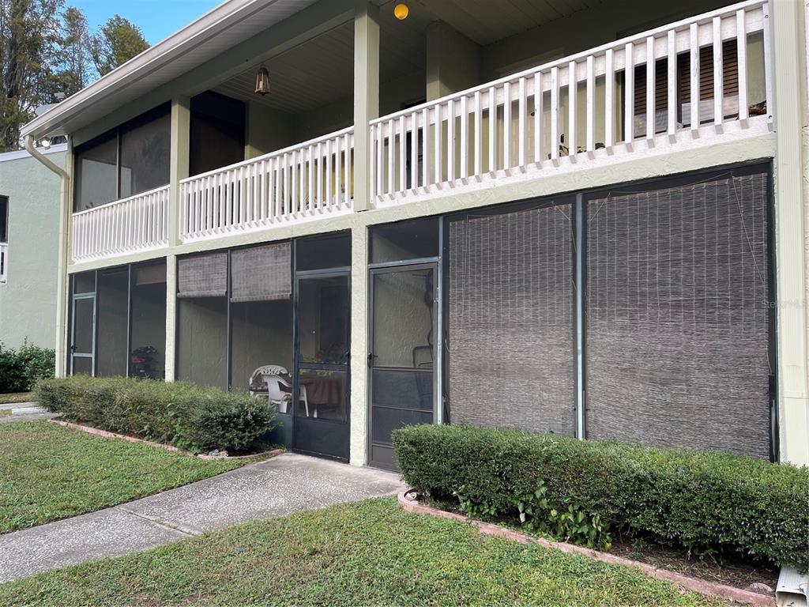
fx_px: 584
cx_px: 404
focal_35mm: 25
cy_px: 304
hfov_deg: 69.4
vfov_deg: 54.9
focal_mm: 5.1
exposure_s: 1/239
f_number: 1.6
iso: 32
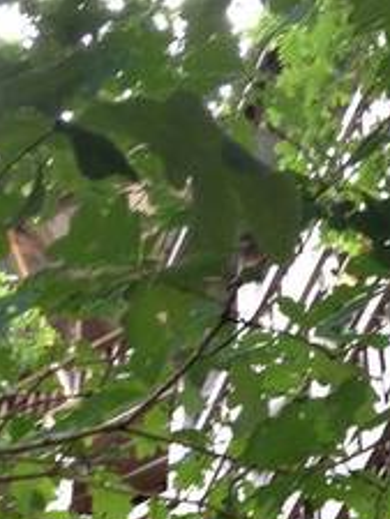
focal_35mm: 126
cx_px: 240
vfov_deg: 14.3
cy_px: 856
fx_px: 1891
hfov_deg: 11.8
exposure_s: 1/33
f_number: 2.4
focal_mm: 4.28
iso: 80
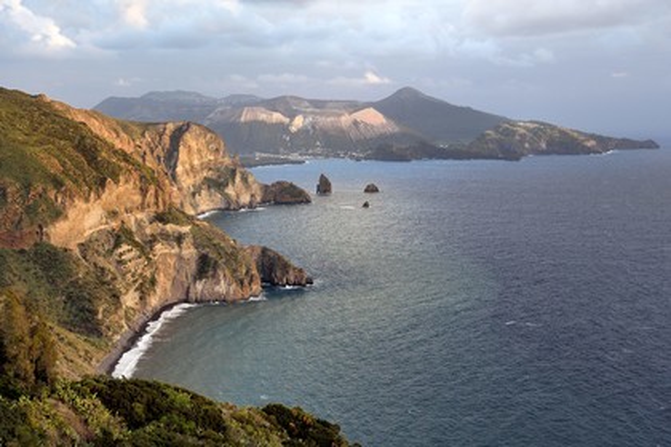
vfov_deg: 24.6
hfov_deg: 36.2
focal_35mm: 55
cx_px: 336
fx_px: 1025
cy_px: 224
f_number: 8
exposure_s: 1/125
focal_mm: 55
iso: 400
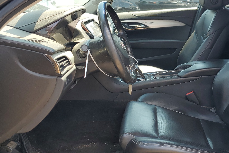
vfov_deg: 35.9
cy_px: 69
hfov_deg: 50.9
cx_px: 154
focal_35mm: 37
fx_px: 235
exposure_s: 1/370
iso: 50
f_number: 1.5
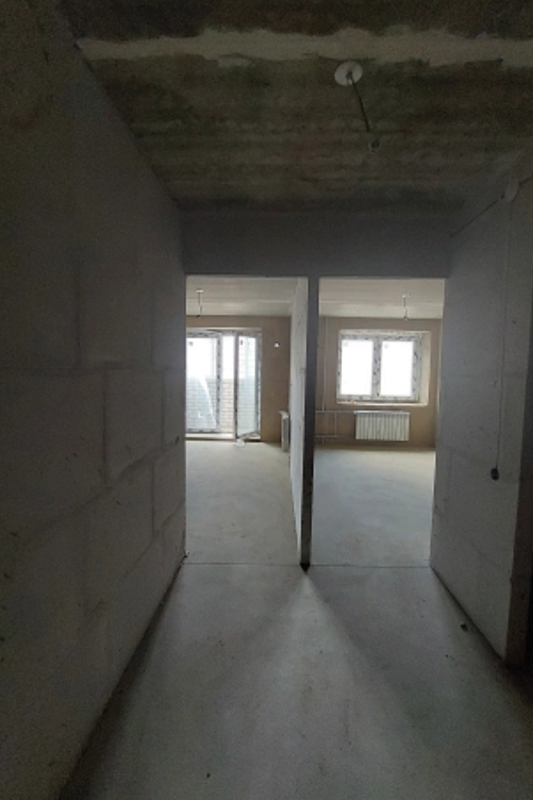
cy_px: 395
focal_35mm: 14
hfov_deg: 81.2
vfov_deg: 104.3
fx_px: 311
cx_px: 272
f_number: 2.2
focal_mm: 1.74
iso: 320
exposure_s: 1/50
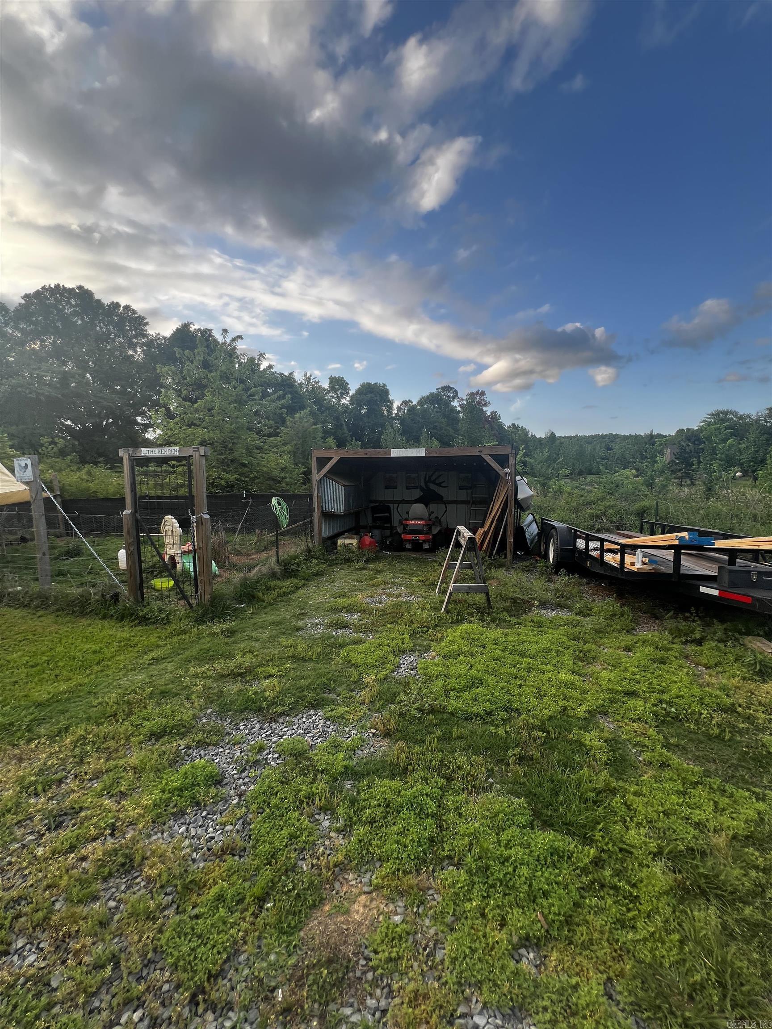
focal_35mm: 13
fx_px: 387
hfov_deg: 89.9
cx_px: 386
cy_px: 514
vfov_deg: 106.2
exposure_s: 1/286
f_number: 1.8
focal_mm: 1.57
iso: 32
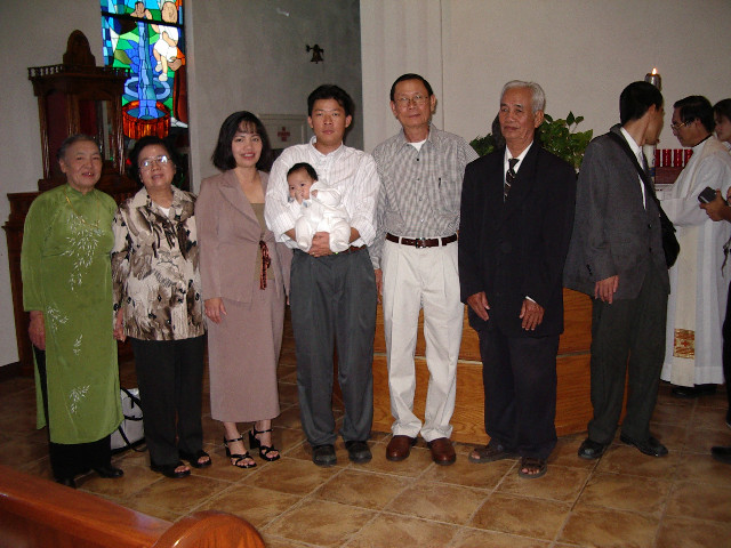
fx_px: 802
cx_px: 366
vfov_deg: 37.7
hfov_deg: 49.0
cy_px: 274
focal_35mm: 38
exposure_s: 1/60
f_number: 2.6
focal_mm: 5.8
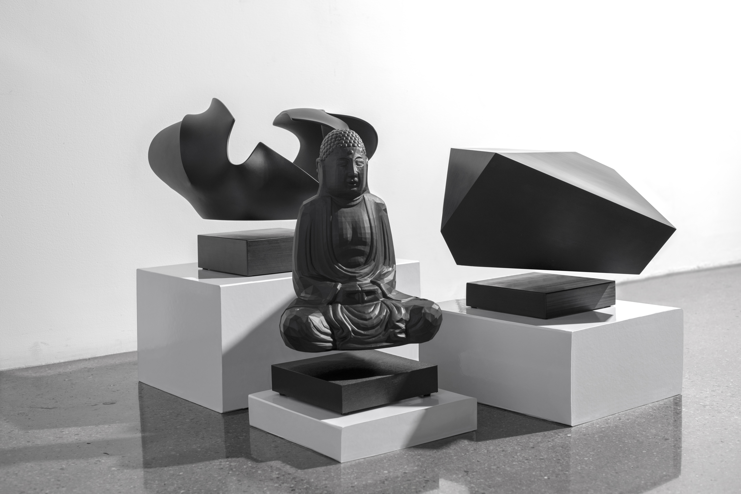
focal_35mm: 50
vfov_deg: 27.0
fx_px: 1029
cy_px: 247
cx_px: 370
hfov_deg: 39.6
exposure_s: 1/125
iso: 200
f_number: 6.3
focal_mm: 50
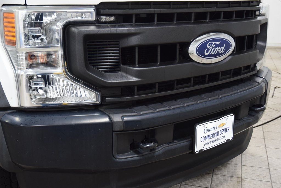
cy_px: 94
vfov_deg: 30.9
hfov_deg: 45.0
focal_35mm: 44
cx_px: 140
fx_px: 340
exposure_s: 1/60
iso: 1600
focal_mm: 29
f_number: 4
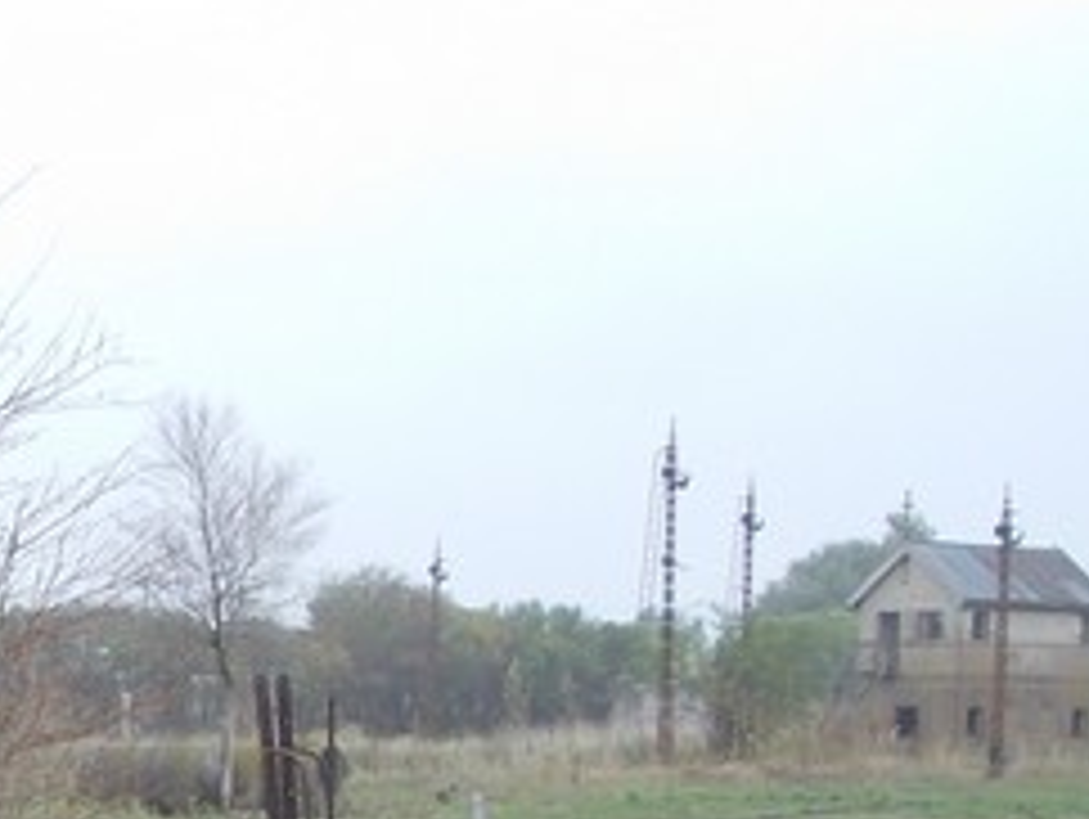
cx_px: -333
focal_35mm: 120
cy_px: 1084
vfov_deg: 12.0
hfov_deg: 15.6
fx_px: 3779
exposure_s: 1/160
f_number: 3.1
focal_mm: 5.3
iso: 80
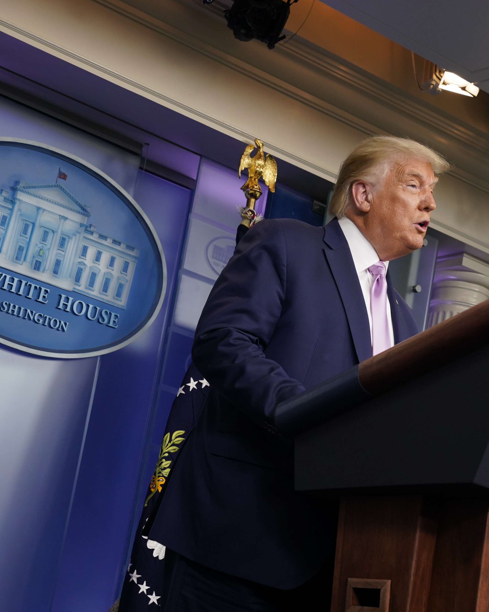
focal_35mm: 89
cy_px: 306
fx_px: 1610
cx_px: 340
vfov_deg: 21.5
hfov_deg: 17.2
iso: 2000
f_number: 5.6
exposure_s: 1/200
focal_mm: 63
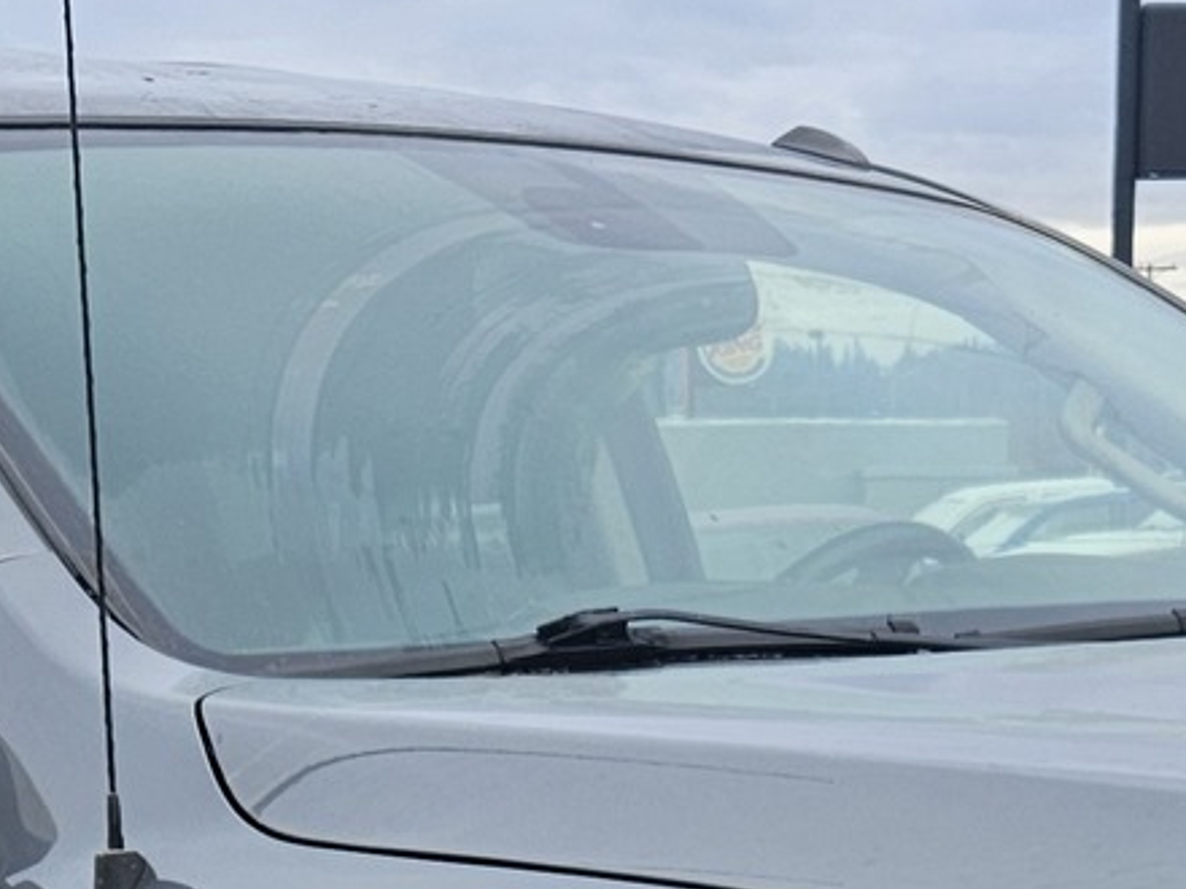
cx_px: 679
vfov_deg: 12.3
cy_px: 1754
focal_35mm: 107
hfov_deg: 18.4
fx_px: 3666
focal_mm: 5.4
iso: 40
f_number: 1.8
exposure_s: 1/300
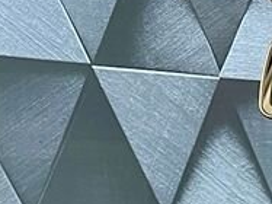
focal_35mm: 167
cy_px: 635
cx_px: 423
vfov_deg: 7.6
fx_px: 1311
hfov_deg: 11.3
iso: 320
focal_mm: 5.7
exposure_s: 1/51
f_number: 1.5
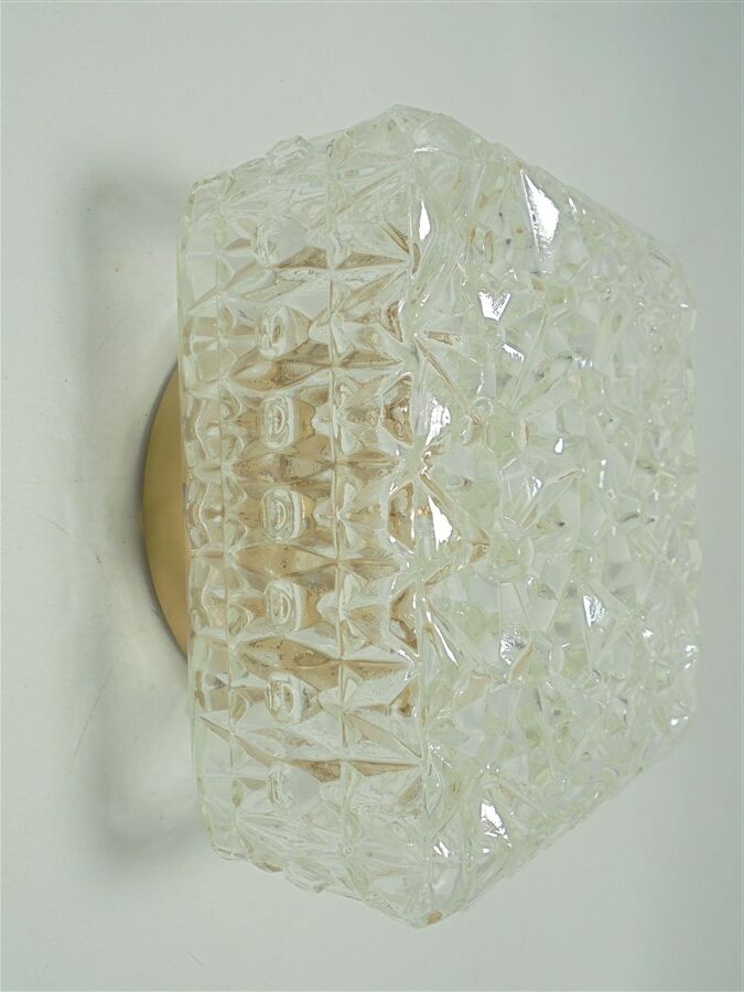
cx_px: 372
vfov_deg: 61.7
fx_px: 831
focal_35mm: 29
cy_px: 496
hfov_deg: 48.2
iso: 100
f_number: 3.7
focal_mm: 5.3
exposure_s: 1/100
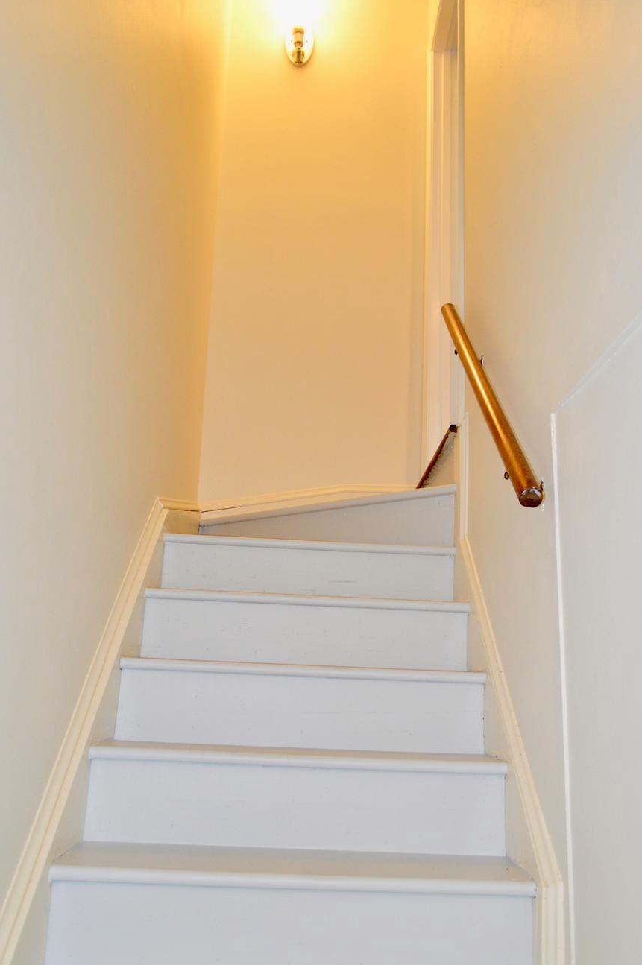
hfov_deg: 41.0
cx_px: 346
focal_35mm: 32
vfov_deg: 58.8
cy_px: 474
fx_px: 858
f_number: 3.5
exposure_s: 1/60
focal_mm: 18
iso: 500
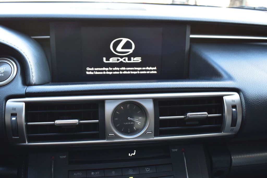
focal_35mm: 38
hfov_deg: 51.3
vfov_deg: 35.5
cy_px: 89
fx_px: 278
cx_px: 134
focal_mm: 25
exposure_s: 1/15
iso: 400
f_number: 6.3
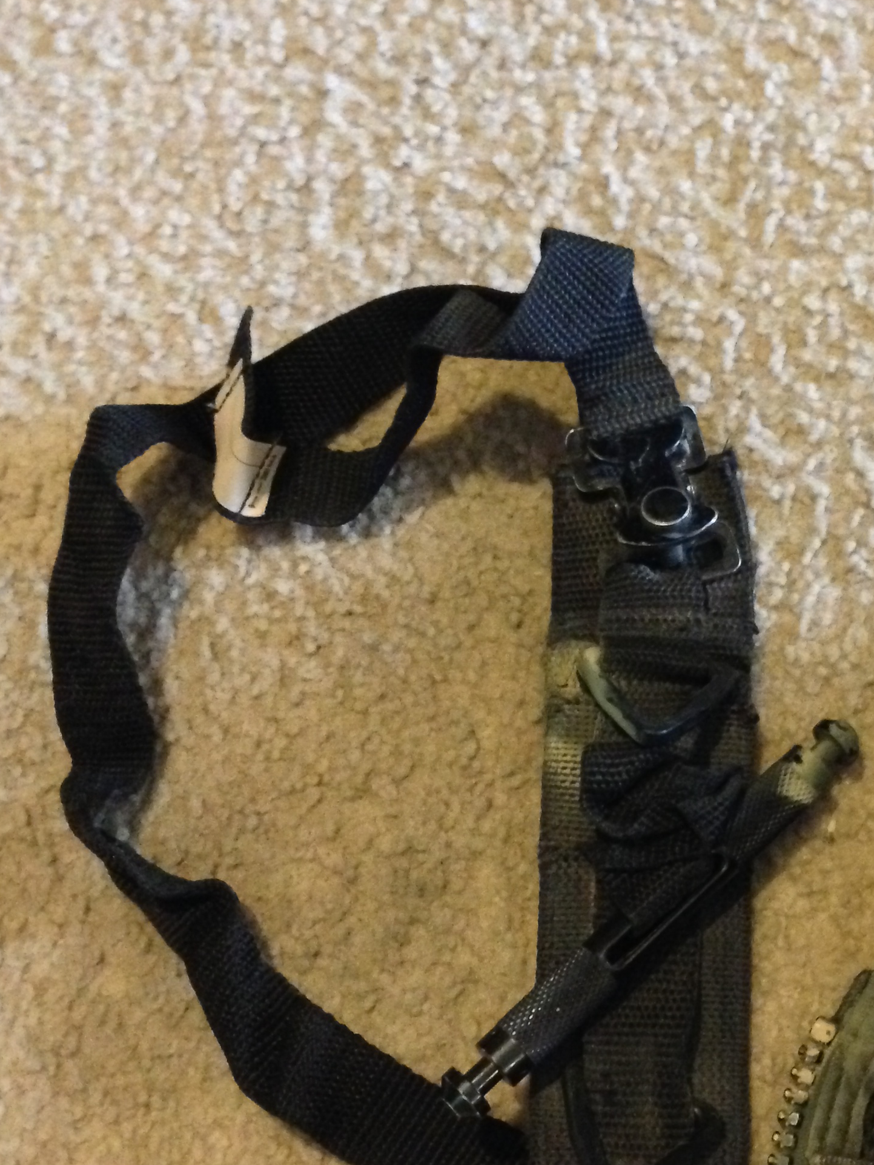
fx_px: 1885
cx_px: 718
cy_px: 650
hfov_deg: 25.6
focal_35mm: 56
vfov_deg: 34.3
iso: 800
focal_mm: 4.12
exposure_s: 1/15
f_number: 2.4
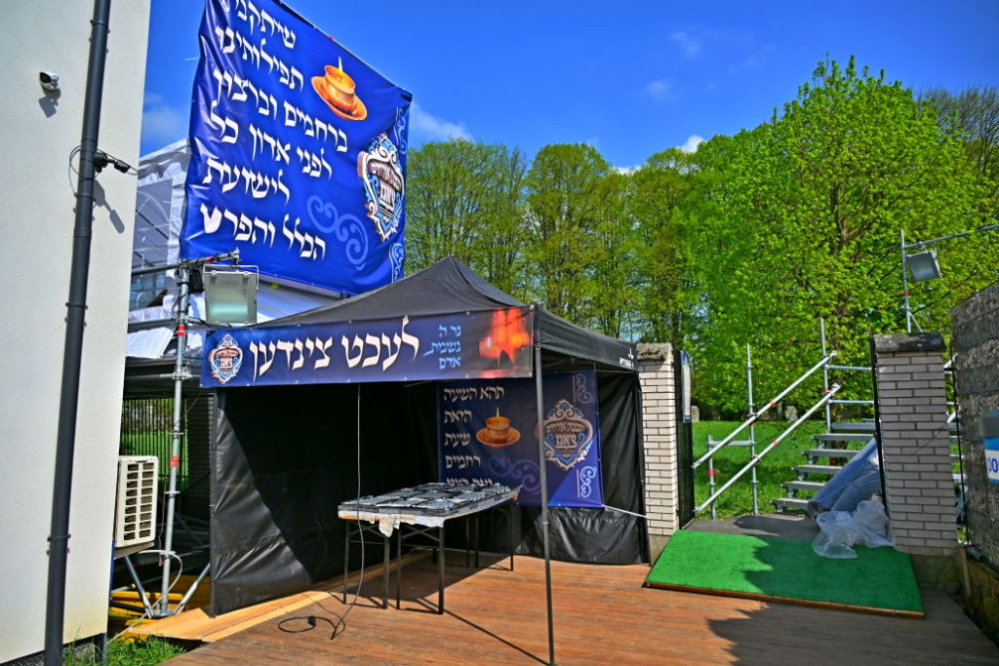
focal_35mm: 24
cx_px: 500
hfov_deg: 73.7
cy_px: 333
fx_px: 666
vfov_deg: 53.1
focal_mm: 24
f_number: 4
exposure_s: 1/2500
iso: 100
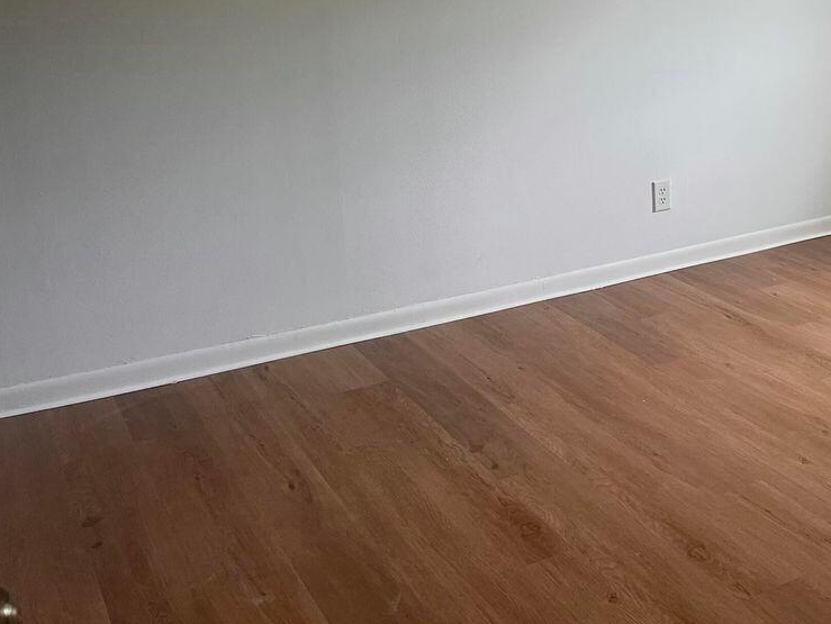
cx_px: 736
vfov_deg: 29.4
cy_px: 97
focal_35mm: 48
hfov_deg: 37.3
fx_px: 1153
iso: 100
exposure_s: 1/120
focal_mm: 5.7
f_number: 1.5
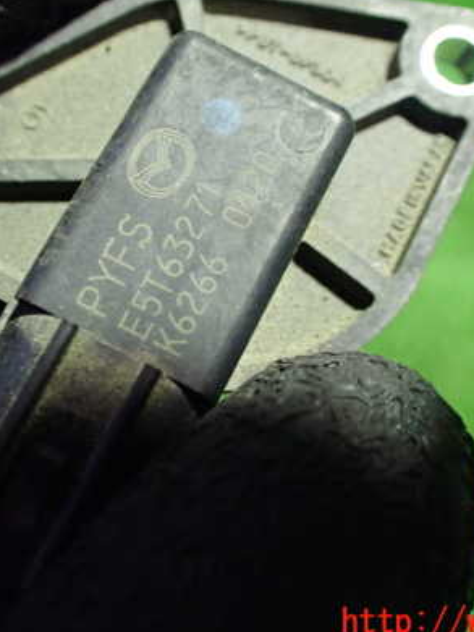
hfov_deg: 31.5
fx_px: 840
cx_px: 222
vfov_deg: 41.2
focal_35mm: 46
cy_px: 280
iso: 800
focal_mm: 5.4
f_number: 2.3
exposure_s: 1/80
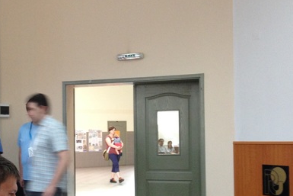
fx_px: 464
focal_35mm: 57
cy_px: 130
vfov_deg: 23.7
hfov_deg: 34.7
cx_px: 94
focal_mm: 4.12
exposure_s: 1/20
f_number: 2.4
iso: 160
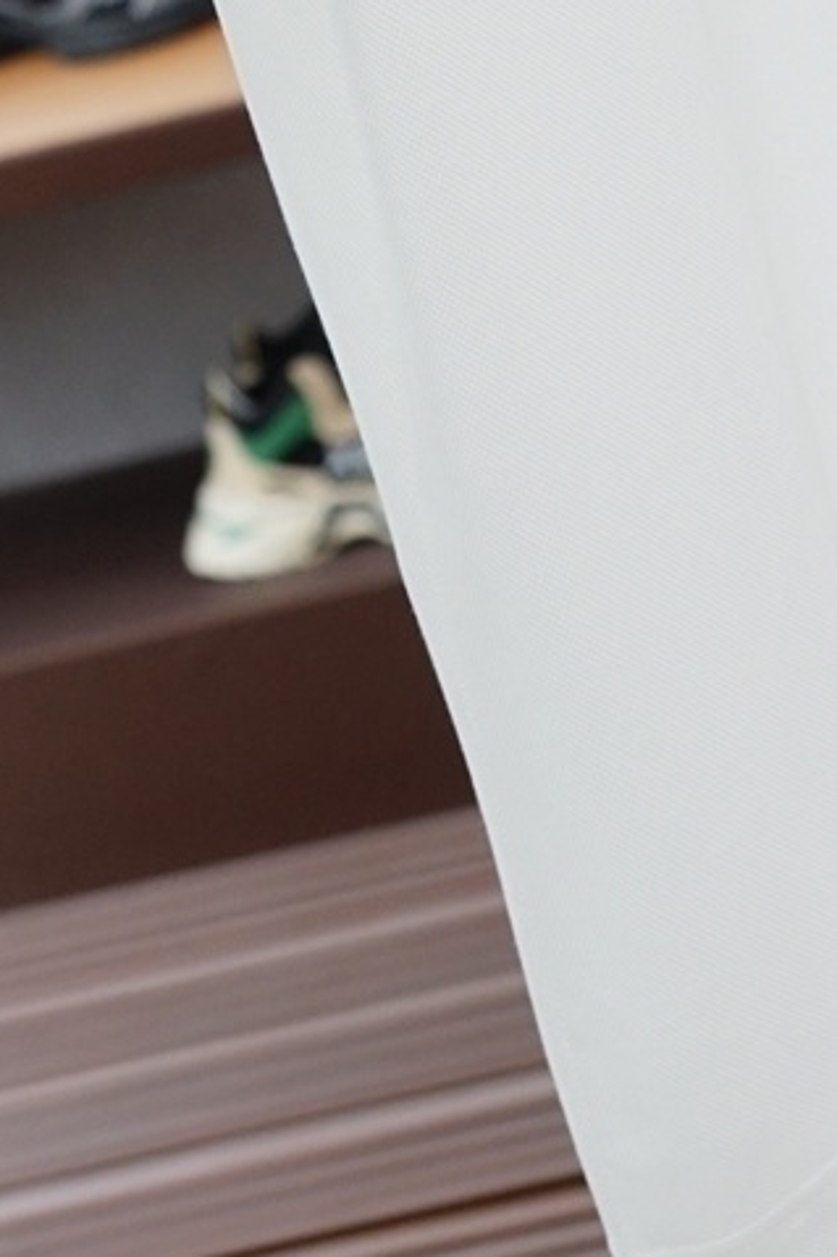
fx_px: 4955
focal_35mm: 142
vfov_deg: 13.8
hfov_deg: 9.6
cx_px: 769
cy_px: -446
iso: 500
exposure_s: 1/250
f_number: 4
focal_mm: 28
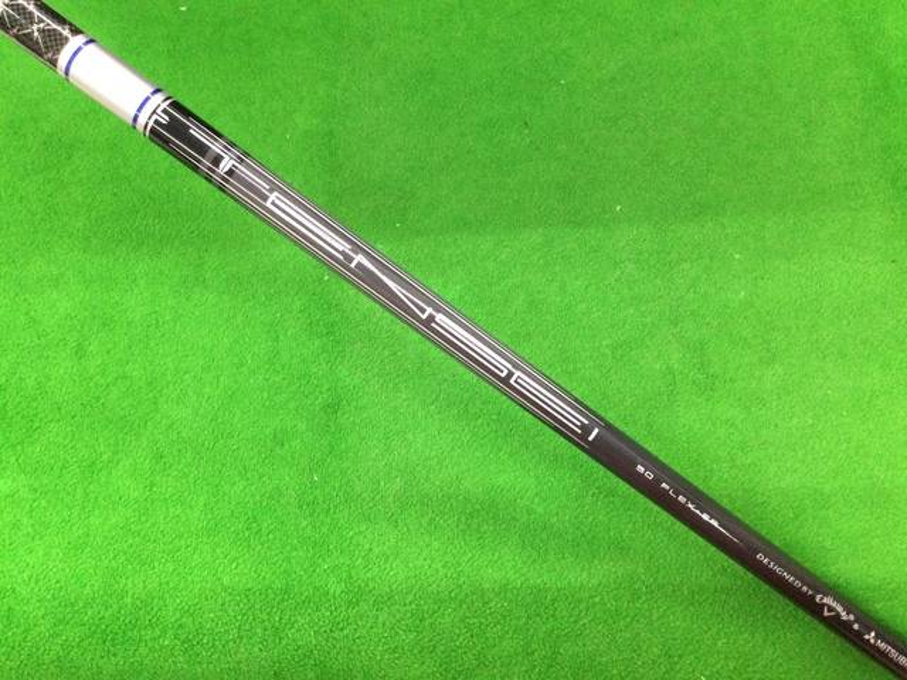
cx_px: 454
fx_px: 812
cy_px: 340
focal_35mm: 31
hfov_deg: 58.4
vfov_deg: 45.4
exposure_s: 1/30
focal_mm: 3.3
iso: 160
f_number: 2.4
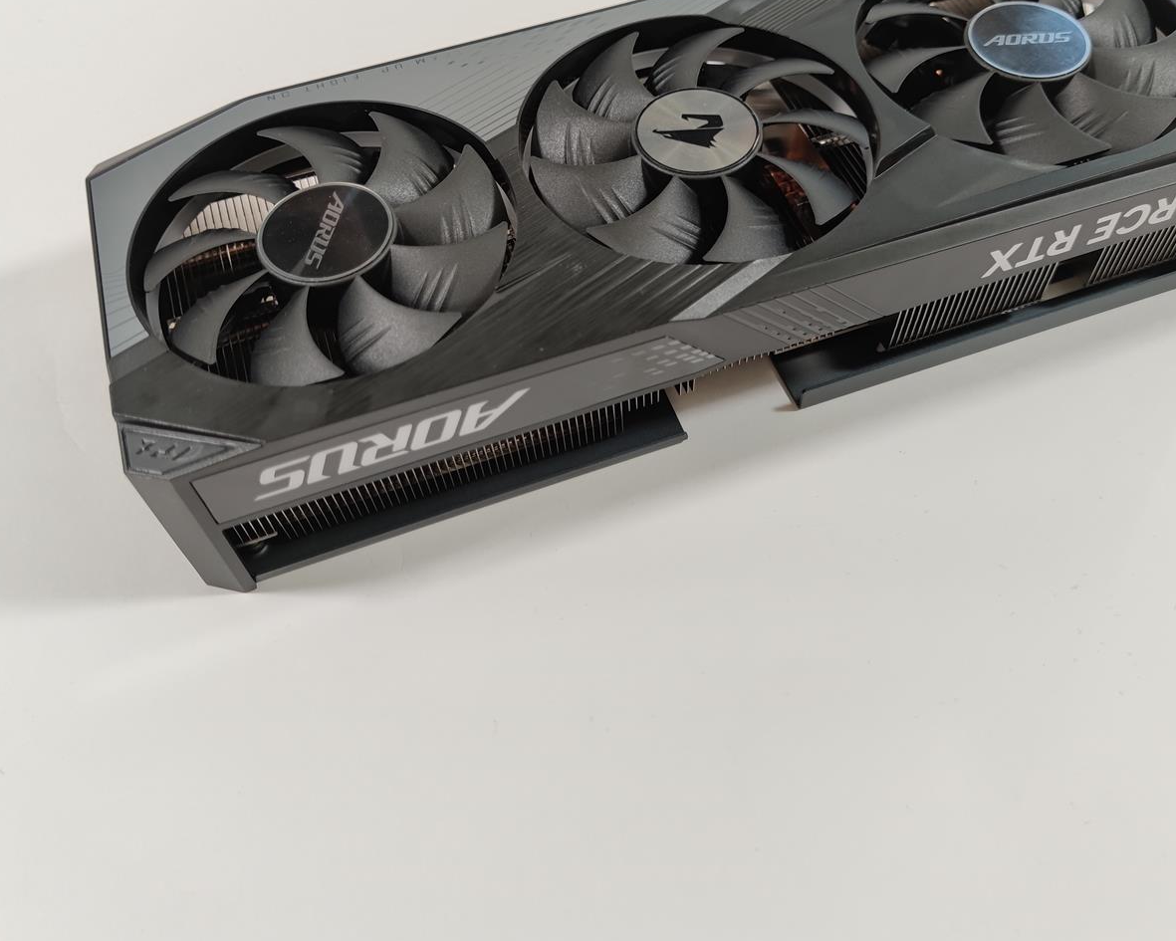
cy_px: 390
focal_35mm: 31
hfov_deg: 57.1
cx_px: 641
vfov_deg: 46.9
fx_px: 1079
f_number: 1.85
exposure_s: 1/100
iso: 77
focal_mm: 6.78
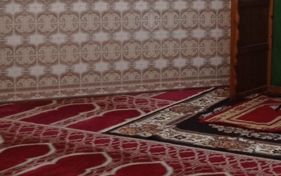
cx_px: 265
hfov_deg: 20.5
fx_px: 758
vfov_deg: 13.1
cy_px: 22
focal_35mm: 99
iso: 187
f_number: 1.79
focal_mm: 4.7
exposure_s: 1/33.3
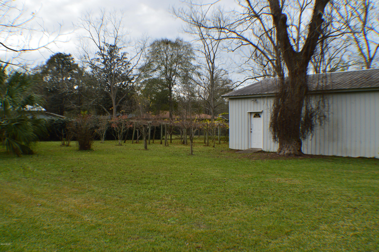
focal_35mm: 42
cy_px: 126
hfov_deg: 46.4
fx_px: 442
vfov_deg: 31.8
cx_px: 190
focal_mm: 28
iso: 400
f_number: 10
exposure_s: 1/200
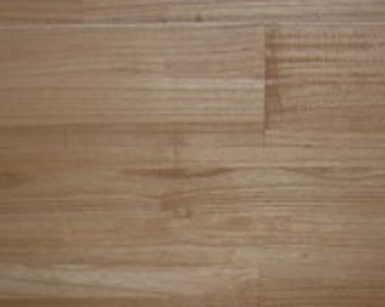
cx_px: 171
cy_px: 398
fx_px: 1081
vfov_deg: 15.4
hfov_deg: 20.2
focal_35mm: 95
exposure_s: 1/60.1
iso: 50
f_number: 2.8
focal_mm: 5.4
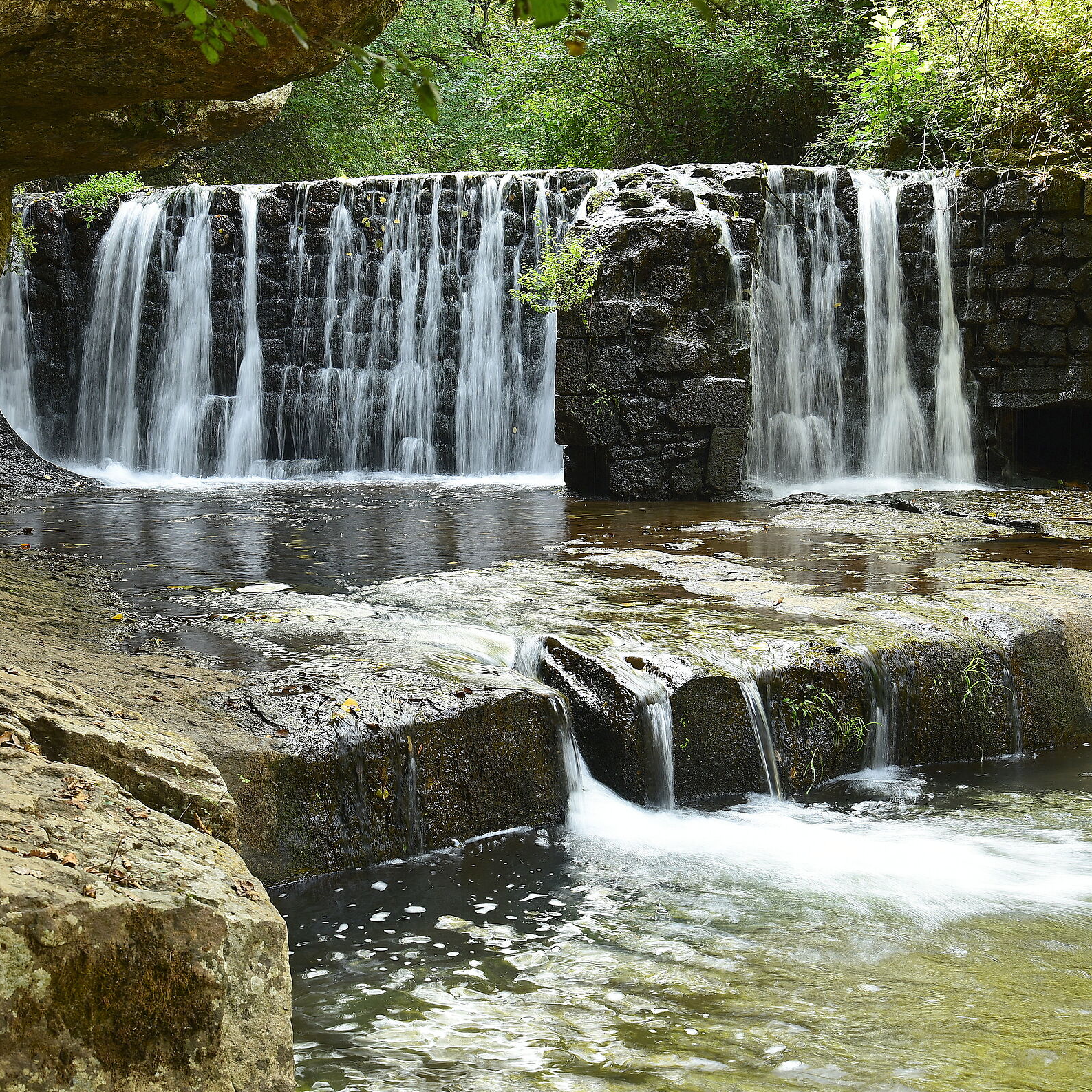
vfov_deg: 31.6
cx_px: 527
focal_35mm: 54
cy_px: 544
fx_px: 1927
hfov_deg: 31.6
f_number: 8
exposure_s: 1/5
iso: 100
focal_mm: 42
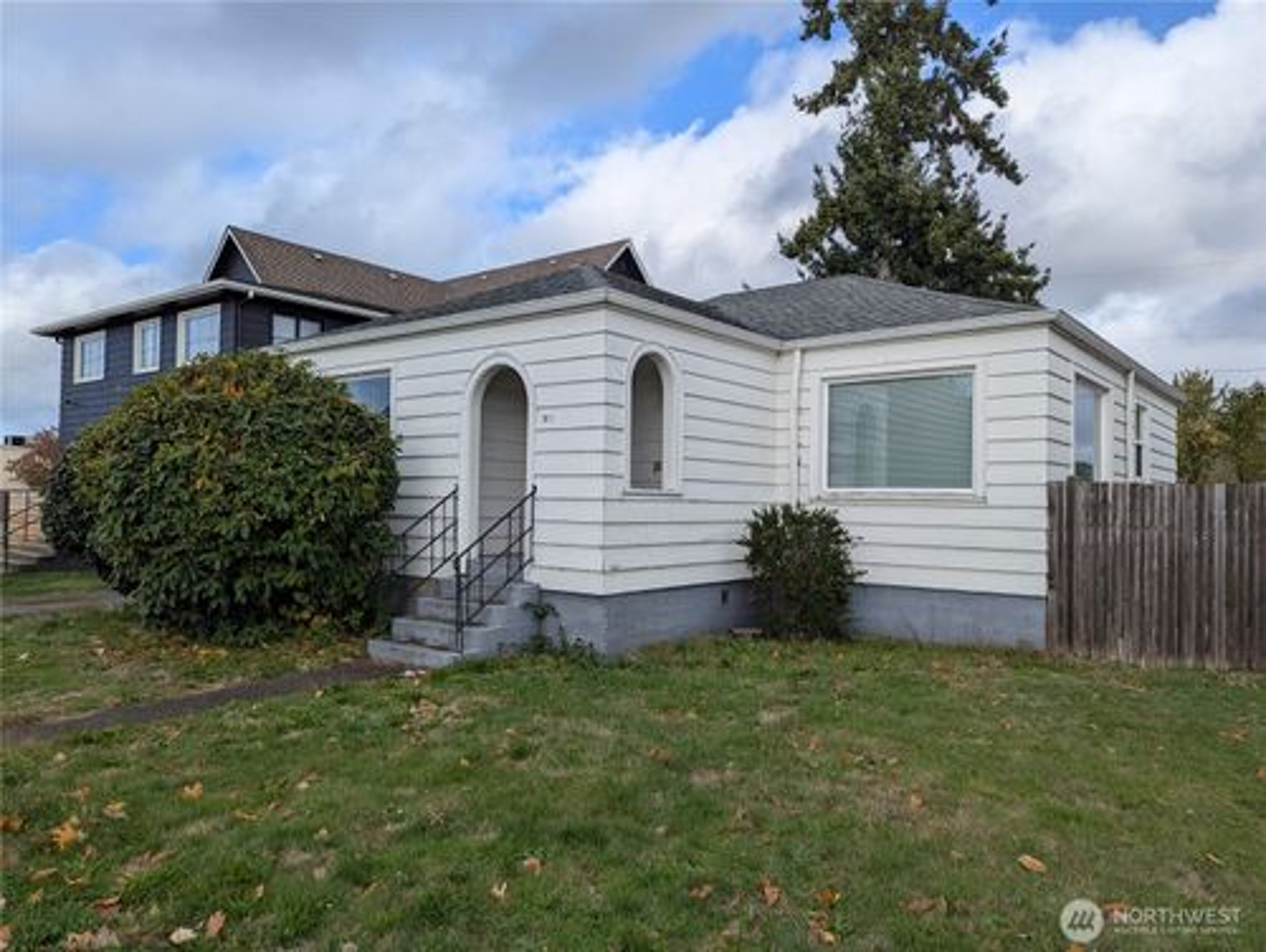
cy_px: 476
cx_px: 633
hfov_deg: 71.5
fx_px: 879
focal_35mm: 24
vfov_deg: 56.9
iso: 47
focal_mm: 6.81
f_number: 1.85
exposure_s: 1/1919
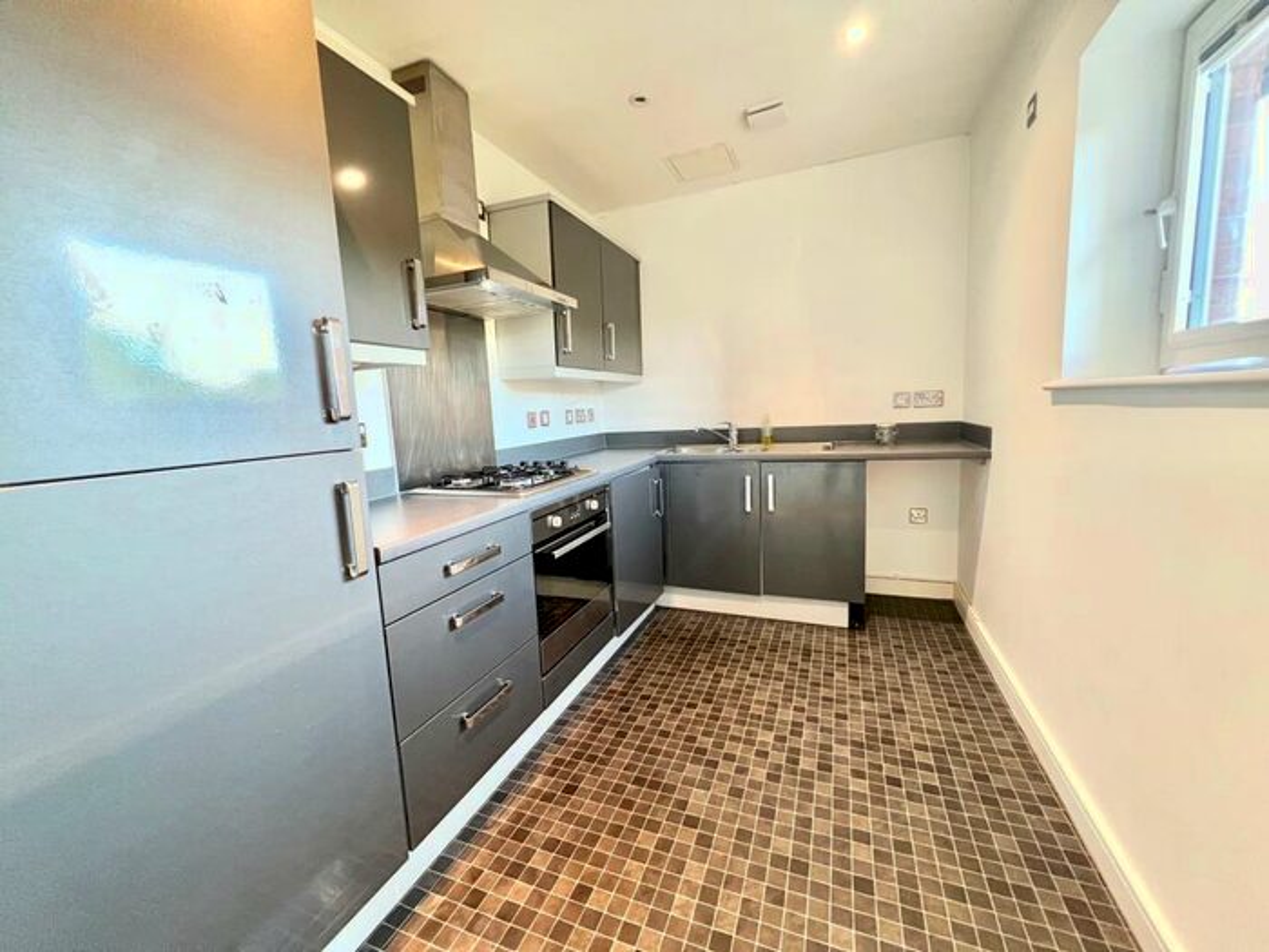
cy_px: 476
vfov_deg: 89.9
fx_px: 477
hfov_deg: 106.2
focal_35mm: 13
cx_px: 634
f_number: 1.8
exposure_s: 1/50
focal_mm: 1.57
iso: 320
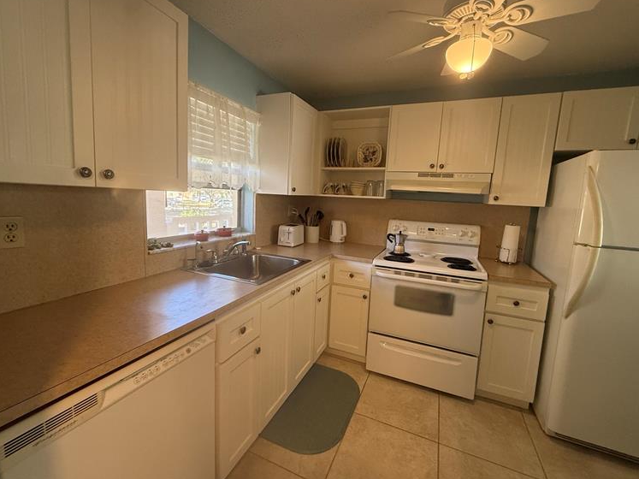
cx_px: 324
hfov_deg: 98.2
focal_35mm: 15
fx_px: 277
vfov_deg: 81.7
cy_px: 231
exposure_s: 1/120
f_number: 2.2
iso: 320
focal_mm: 2.22
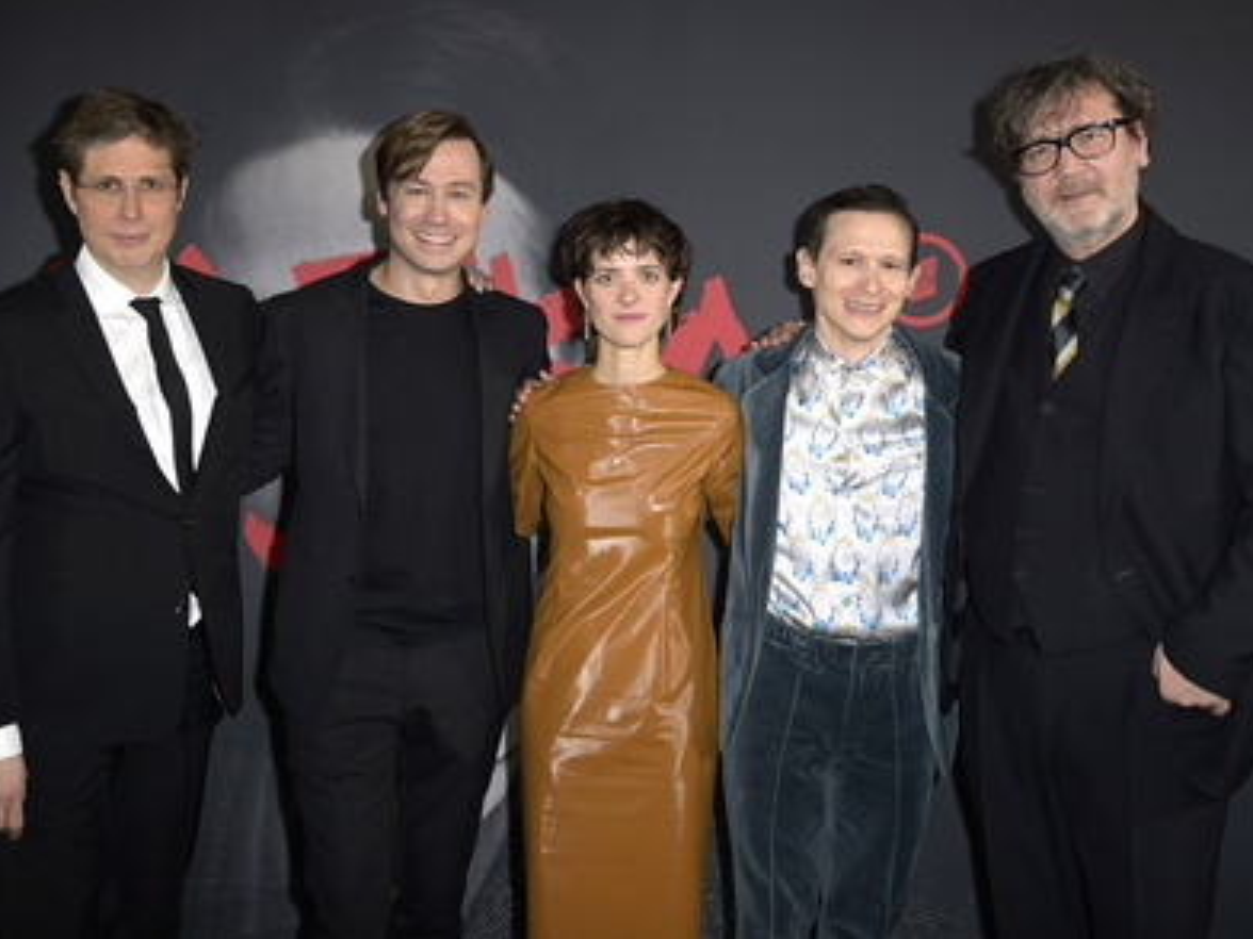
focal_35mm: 42
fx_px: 1520
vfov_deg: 34.3
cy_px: 463
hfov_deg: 44.8
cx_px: 615
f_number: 5
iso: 640
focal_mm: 38
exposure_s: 1/250
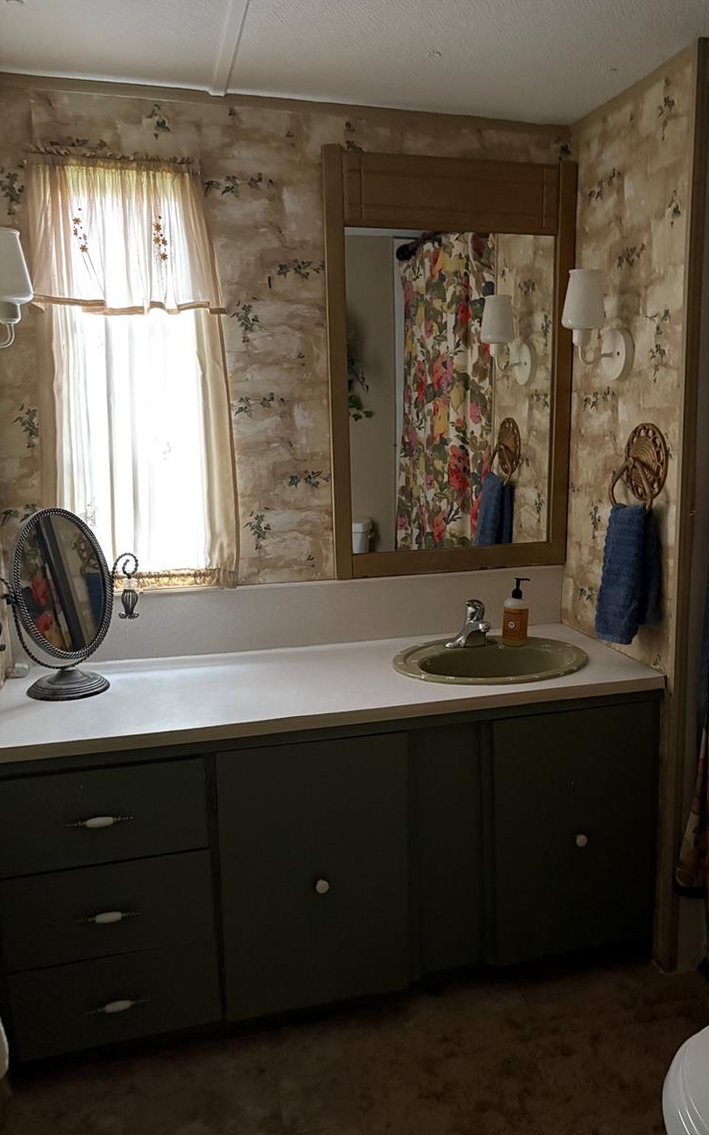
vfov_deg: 66.5
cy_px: 572
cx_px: 429
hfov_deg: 44.3
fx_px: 866
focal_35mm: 28
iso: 800
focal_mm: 5.96
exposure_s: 1/30
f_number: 1.6
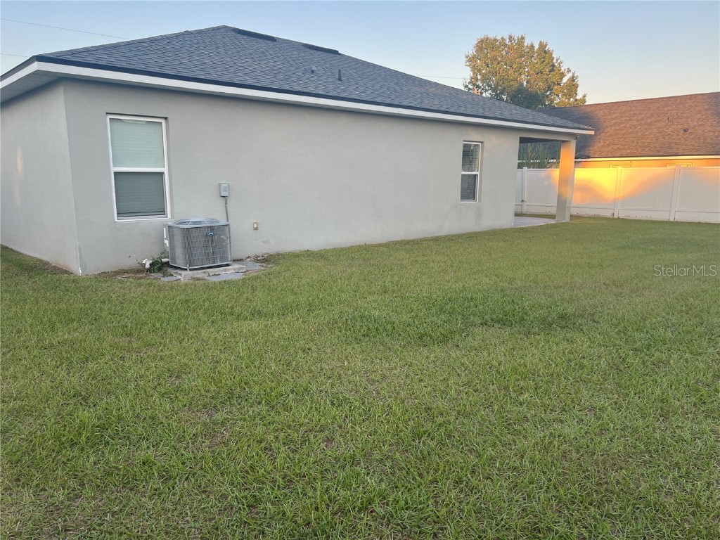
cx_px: 360
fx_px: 541
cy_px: 270
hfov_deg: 67.3
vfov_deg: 53.1
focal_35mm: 26
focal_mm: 5.7
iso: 50
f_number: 1.5
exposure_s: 1/298
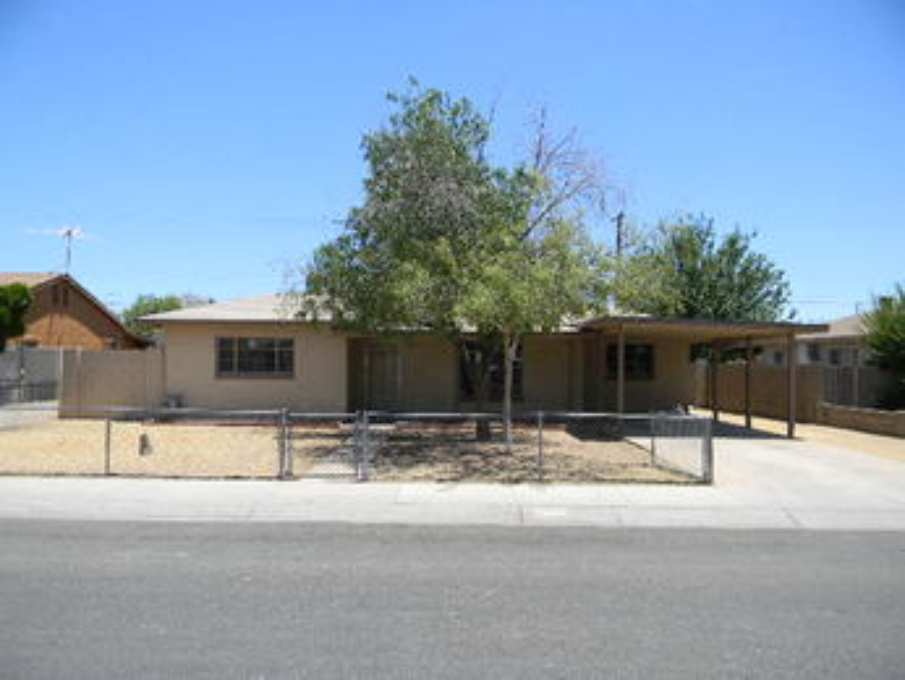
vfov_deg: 49.8
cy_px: 340
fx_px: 733
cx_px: 452
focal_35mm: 28
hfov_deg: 63.4
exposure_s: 1/242
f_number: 7
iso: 112
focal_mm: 5
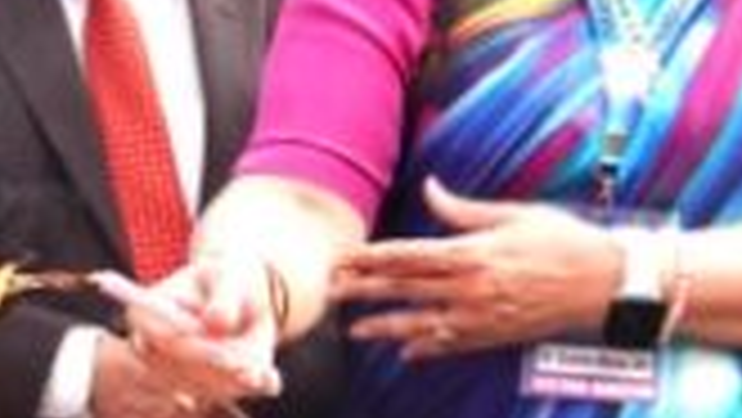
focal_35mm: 199
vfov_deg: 6.1
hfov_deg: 10.8
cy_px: 270
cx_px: 405
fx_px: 3917
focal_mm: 30
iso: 100
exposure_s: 1/125
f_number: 5
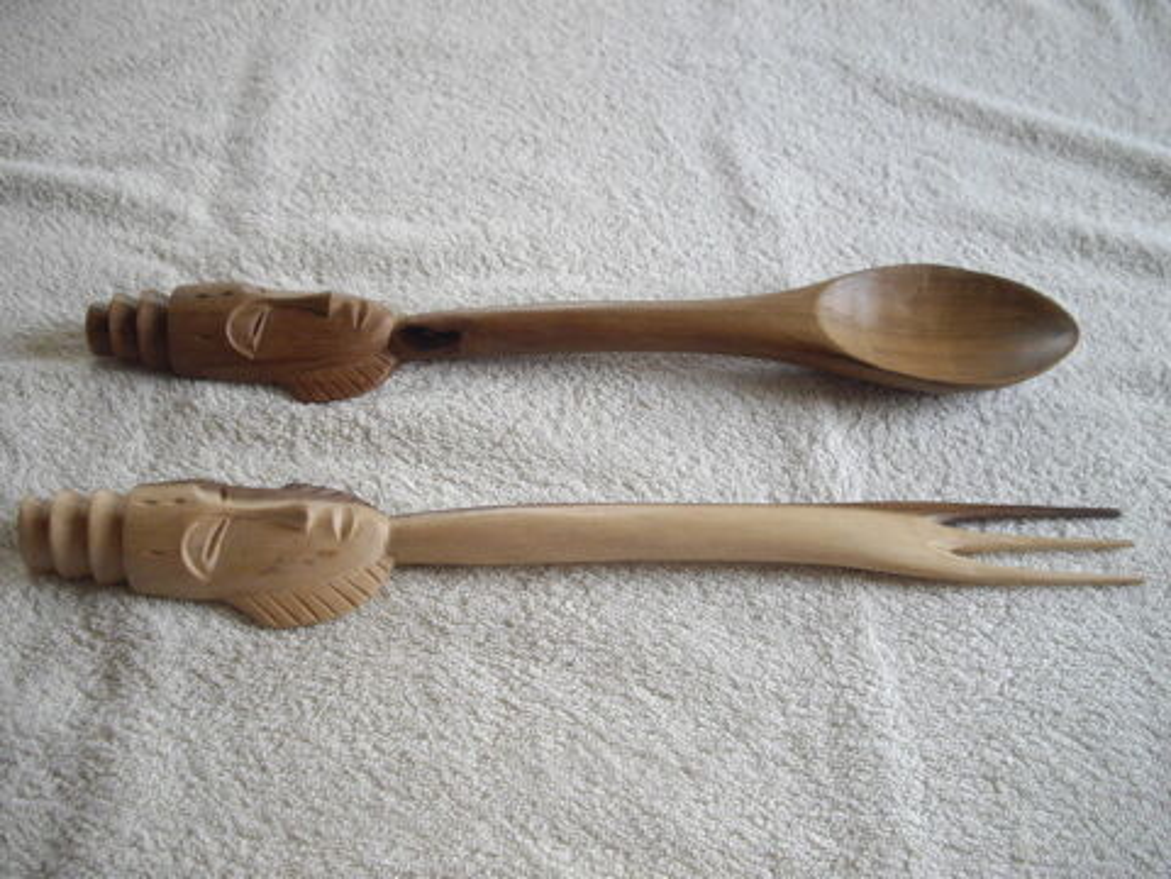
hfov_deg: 49.0
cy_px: 440
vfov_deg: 37.7
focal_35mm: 38
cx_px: 586
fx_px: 1285
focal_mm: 7.9
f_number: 2.8
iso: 200
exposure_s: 1/60
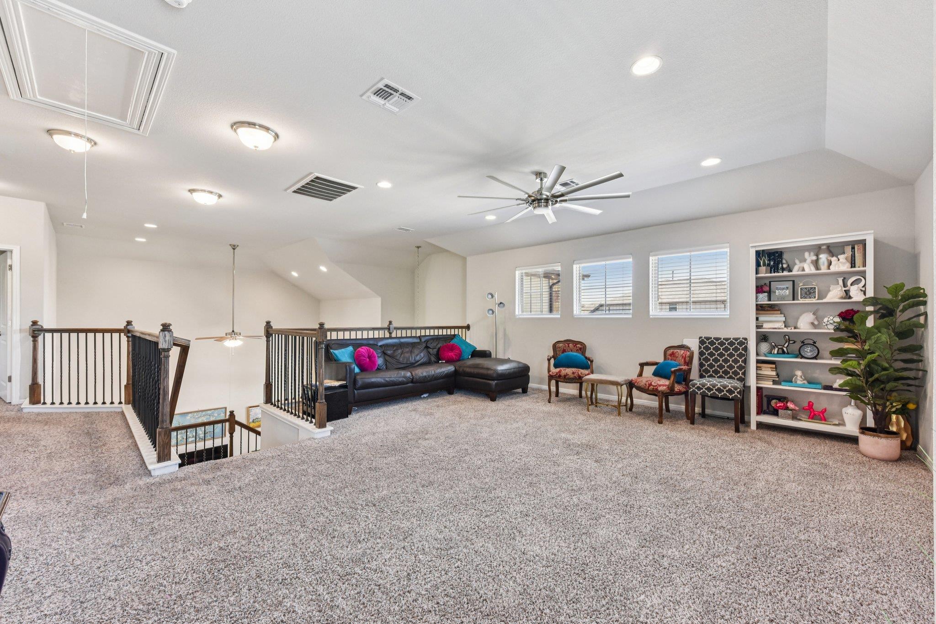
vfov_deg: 81.2
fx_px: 364
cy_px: 312
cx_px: 468
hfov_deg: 104.3
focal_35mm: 14
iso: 360
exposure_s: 1/15
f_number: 8
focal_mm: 14
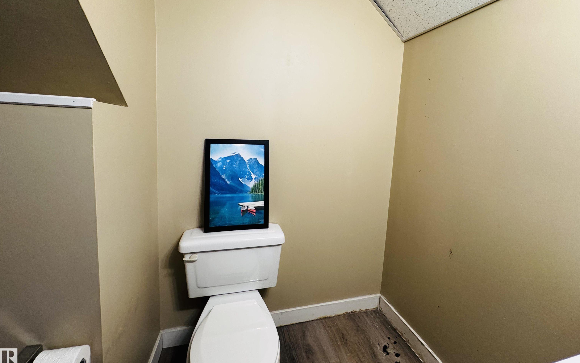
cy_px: 154
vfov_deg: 74.3
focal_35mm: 15
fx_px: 237
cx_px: 291
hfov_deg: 101.5
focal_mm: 2.22
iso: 250
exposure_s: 1/120
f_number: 2.2
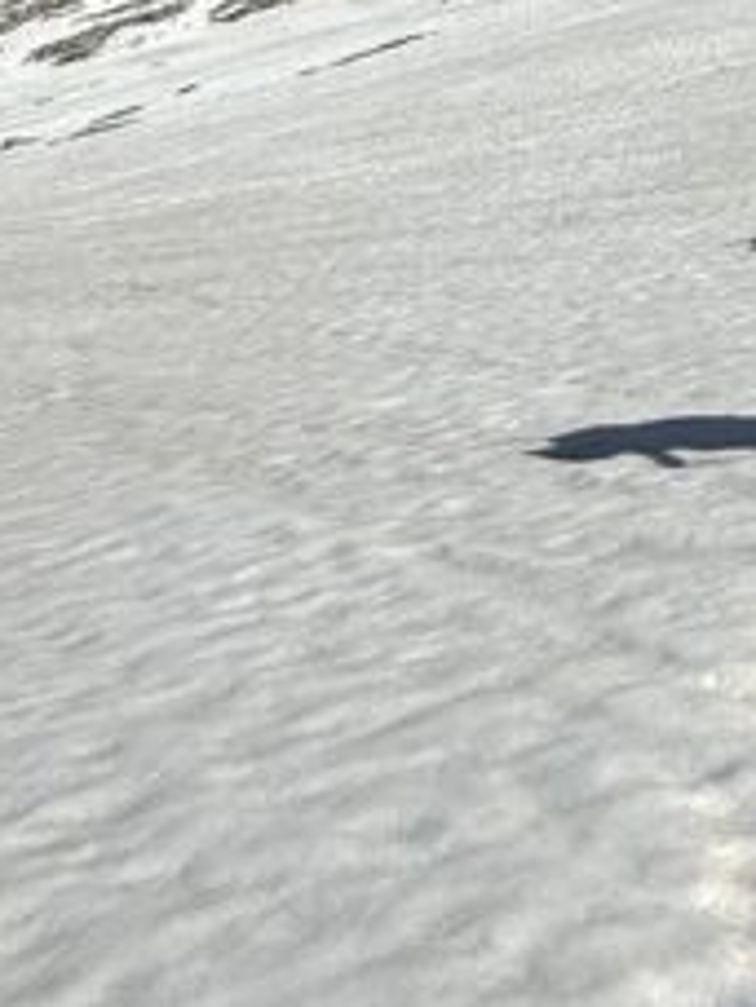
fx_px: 1835
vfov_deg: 27.3
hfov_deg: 23.1
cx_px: 548
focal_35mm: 63
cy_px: -181
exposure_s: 1/6173
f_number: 2.2
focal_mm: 2.22
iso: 50
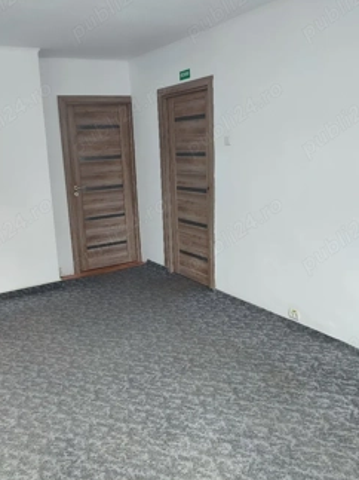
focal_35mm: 31
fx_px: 429
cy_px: 253
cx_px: 148
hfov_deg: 45.2
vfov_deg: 58.3
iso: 171
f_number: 1.9
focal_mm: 6.04
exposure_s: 1/40
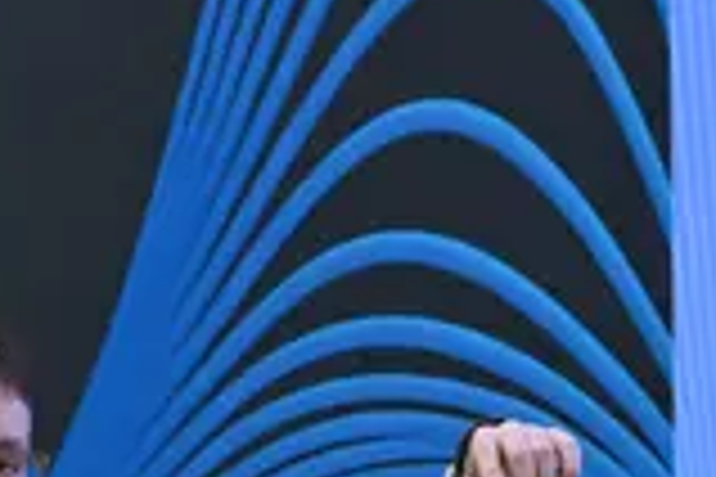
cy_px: 979
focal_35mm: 595
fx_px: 11833
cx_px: 18
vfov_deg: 2.3
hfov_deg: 3.5
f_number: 1.8
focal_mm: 135
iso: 640
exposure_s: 1/250
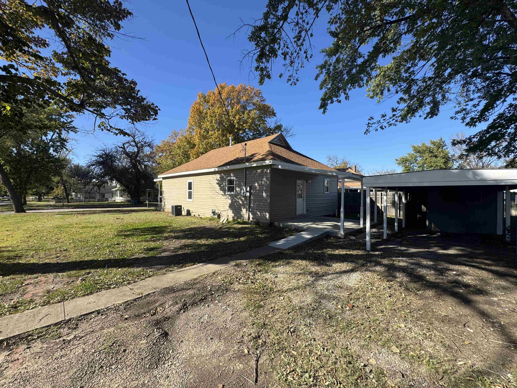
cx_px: 258
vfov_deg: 85.7
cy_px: 194
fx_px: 209
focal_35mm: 14
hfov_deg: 102.1
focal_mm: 2.22
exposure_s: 1/1006
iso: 40
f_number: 2.2
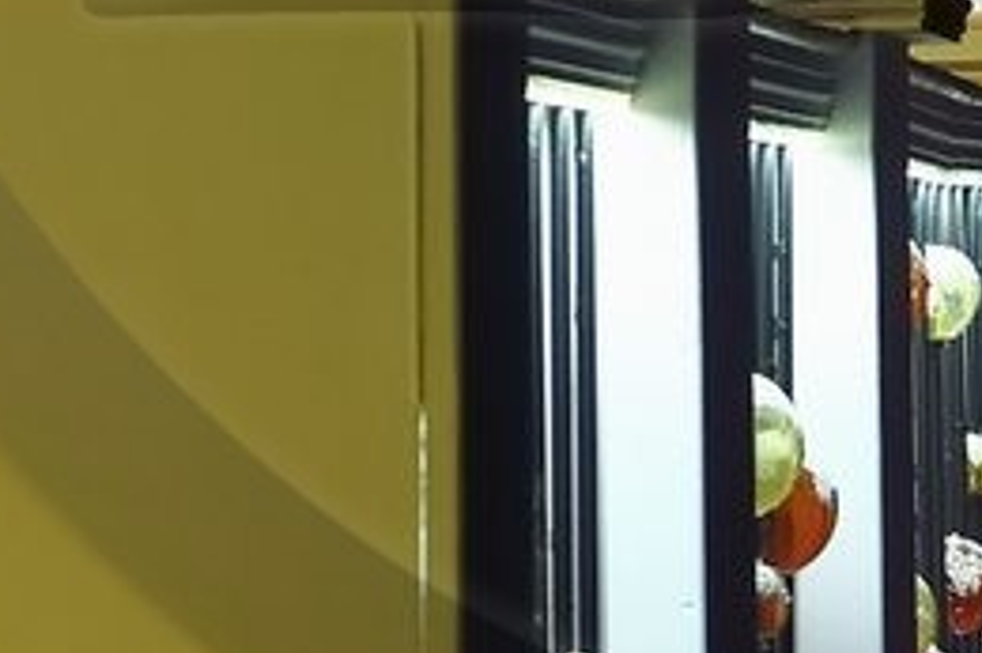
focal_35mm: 320
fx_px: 8723
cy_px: -602
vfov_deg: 4.2
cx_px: 1156
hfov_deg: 6.4
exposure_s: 1/60
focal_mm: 52
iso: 1600
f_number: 7.1
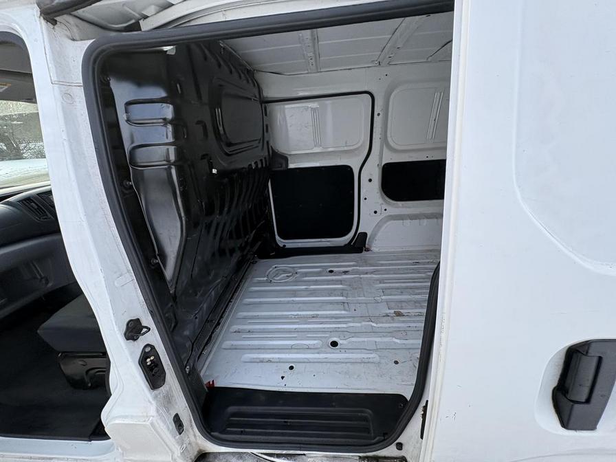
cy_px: 231
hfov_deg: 102.1
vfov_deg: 85.7
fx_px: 249
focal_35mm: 14
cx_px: 308
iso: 64
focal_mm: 2.22
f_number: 2.2
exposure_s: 1/284
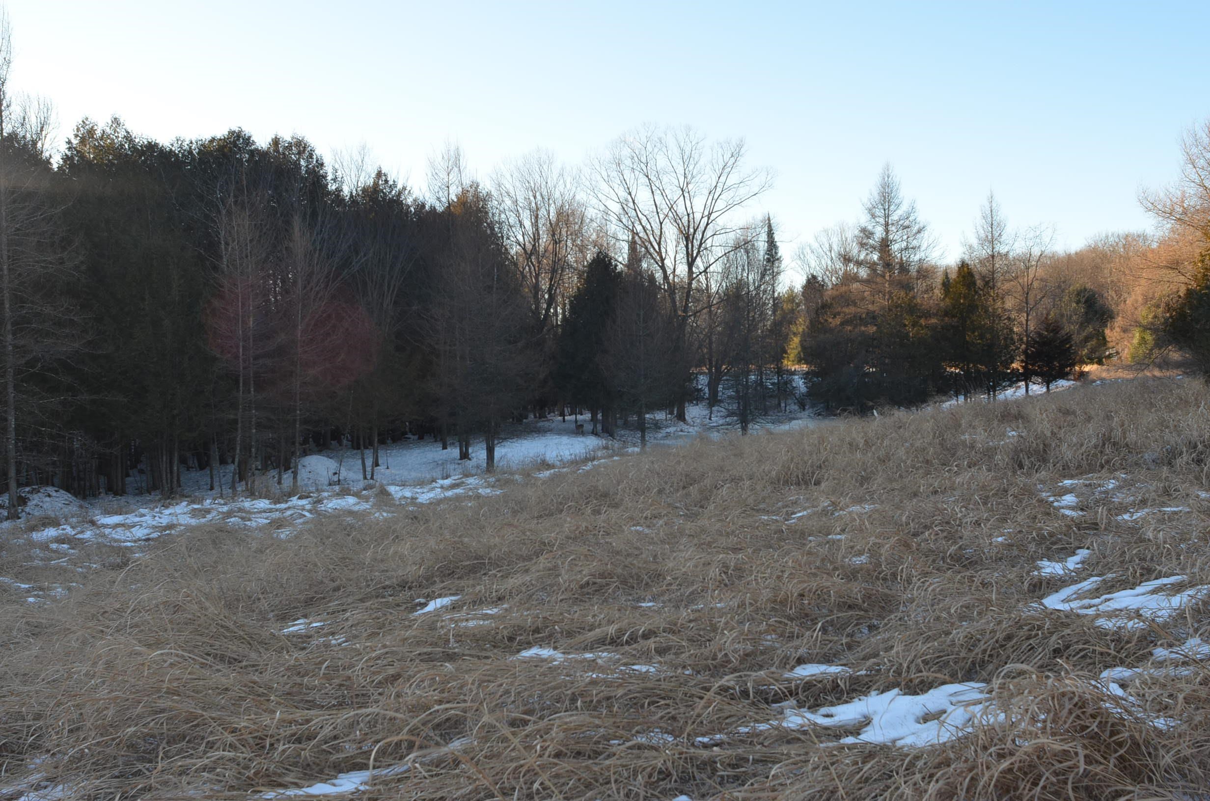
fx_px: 1006
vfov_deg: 43.4
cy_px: 400
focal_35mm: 30
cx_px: 605
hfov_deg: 62.0
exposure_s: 1/200
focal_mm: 20
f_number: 7.1
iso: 200
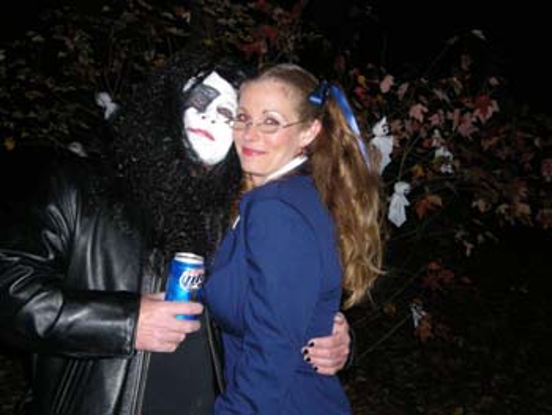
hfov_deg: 34.9
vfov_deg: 26.6
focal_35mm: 55
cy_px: 208
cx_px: 276
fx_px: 878
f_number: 3.6
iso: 267
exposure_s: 1/60
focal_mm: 9.1
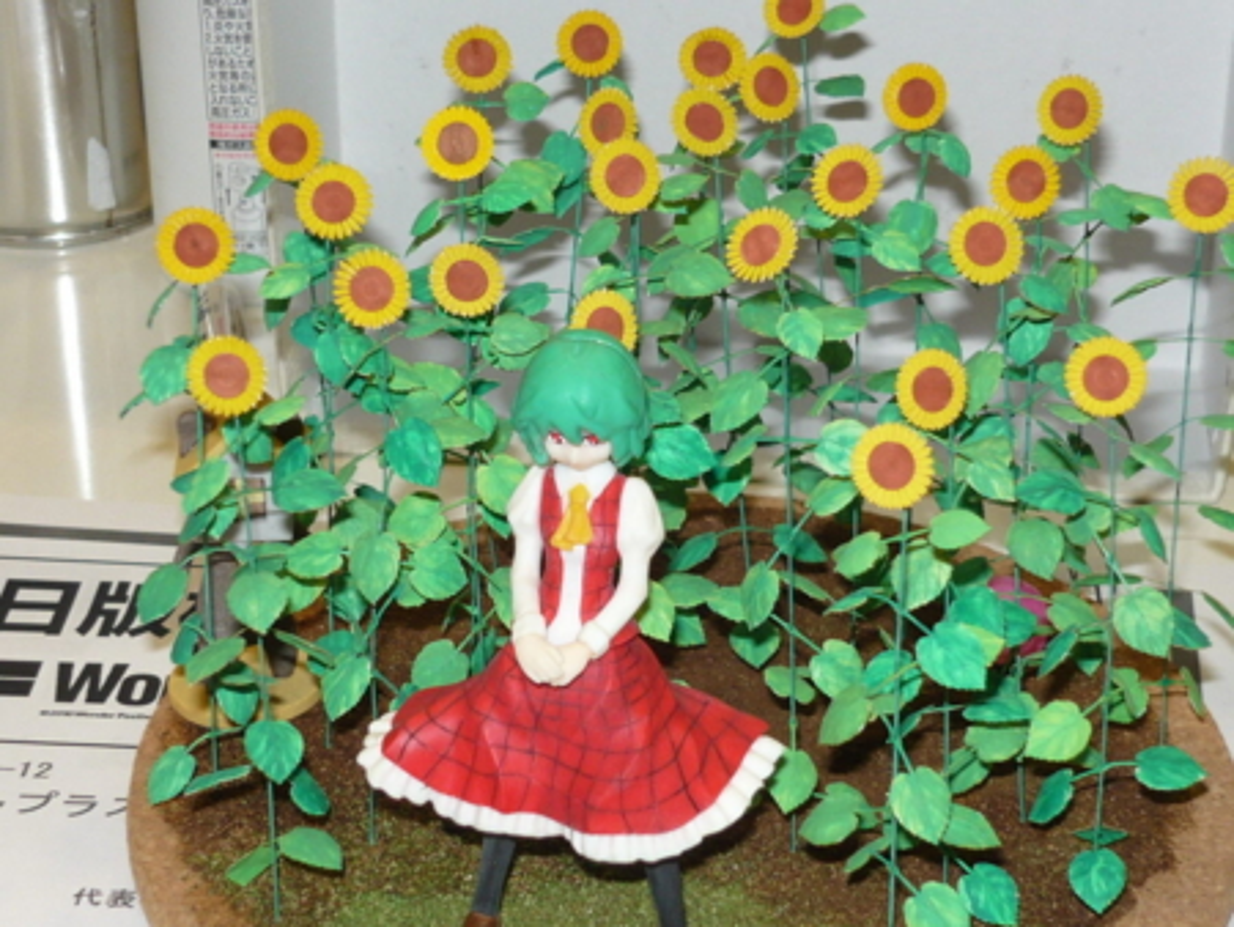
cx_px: 617
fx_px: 2675
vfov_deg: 19.7
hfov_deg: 26.0
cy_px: 464
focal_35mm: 75
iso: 100
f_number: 3.1
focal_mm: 7.8
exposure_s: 1/40
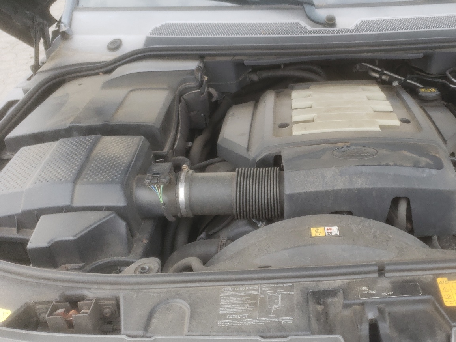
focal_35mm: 36
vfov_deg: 39.6
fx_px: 474
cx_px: 303
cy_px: 158
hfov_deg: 50.4
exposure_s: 1/250
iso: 50
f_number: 1.5
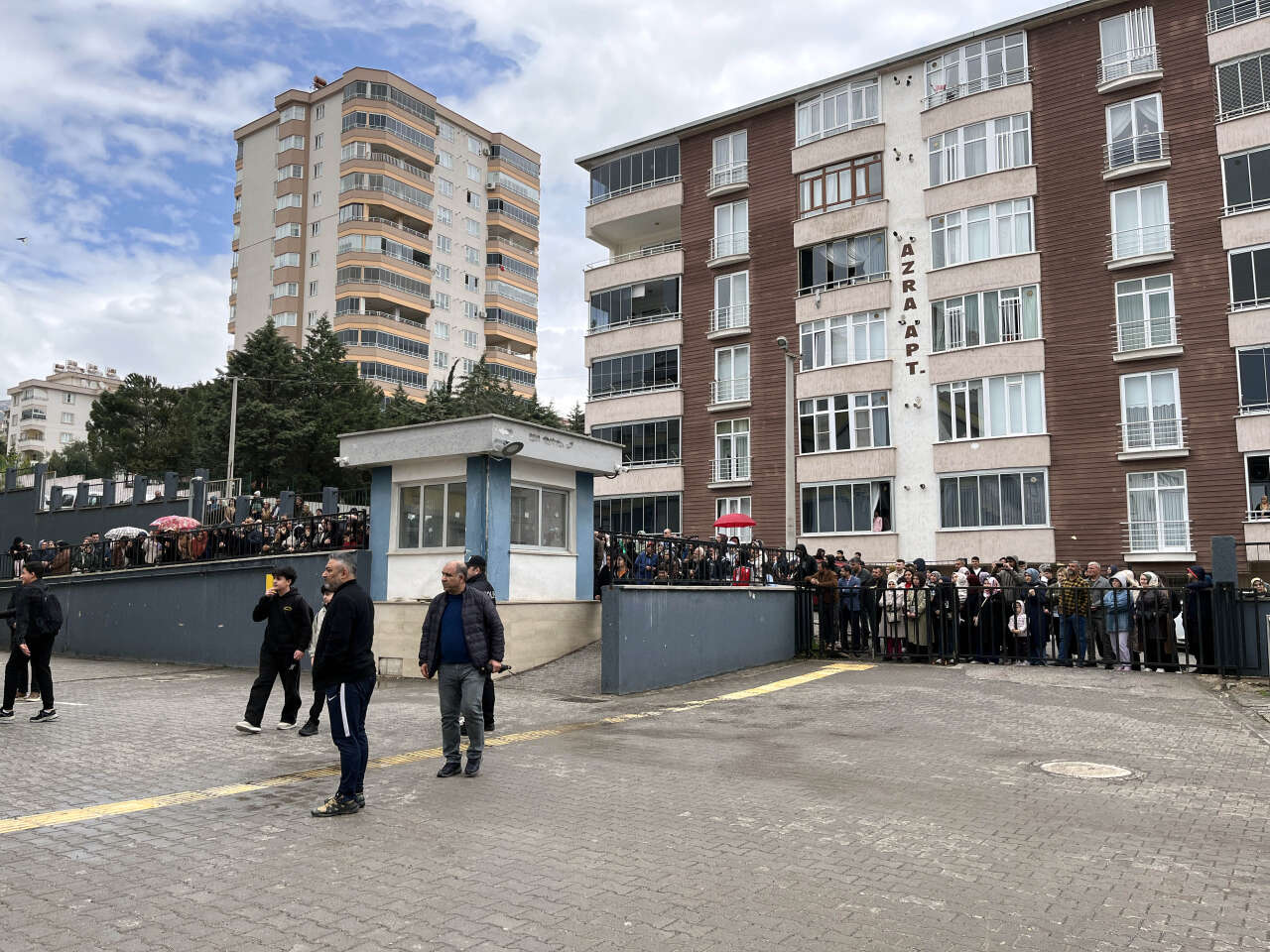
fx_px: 954
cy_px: 476
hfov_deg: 67.3
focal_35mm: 26
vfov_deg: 53.1
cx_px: 635
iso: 50
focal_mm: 5.1
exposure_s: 1/1890
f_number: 1.6
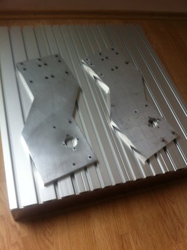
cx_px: 94
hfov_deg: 40.6
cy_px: 125
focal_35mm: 35
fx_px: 253
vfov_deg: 52.7
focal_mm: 3.85
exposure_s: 1/20
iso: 80
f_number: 2.8
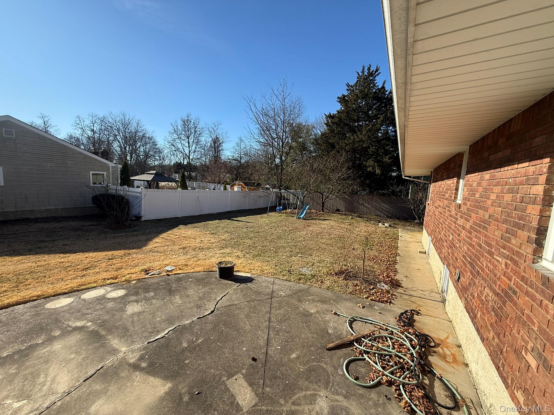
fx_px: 224
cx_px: 277
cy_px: 208
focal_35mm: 14
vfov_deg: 85.7
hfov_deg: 102.1
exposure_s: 1/1017
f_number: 2.2
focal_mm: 2.22
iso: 50
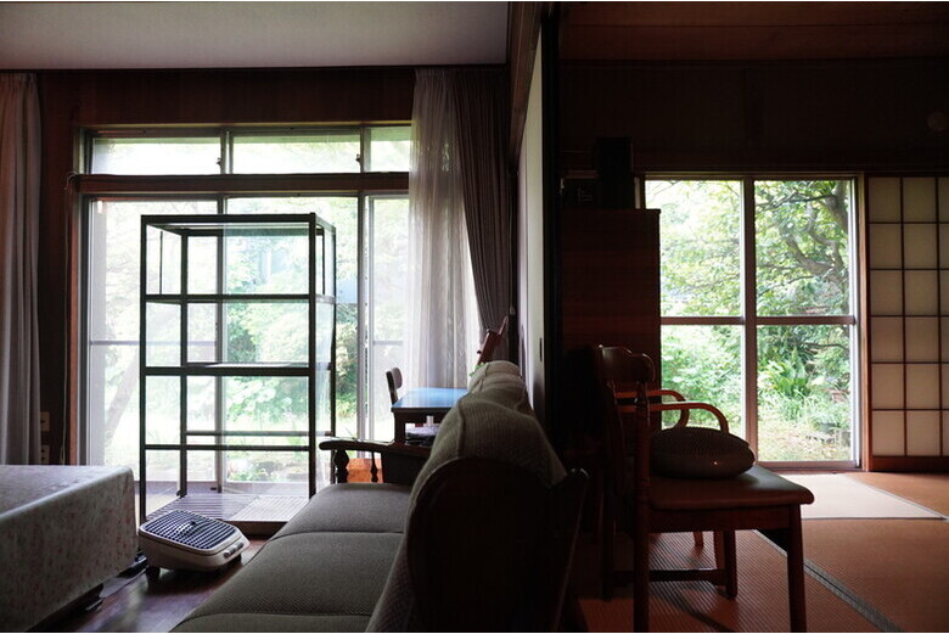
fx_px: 633
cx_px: 474
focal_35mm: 24
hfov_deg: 73.7
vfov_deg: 53.2
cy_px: 317
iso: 1600
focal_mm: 16
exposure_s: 1/80
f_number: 3.5
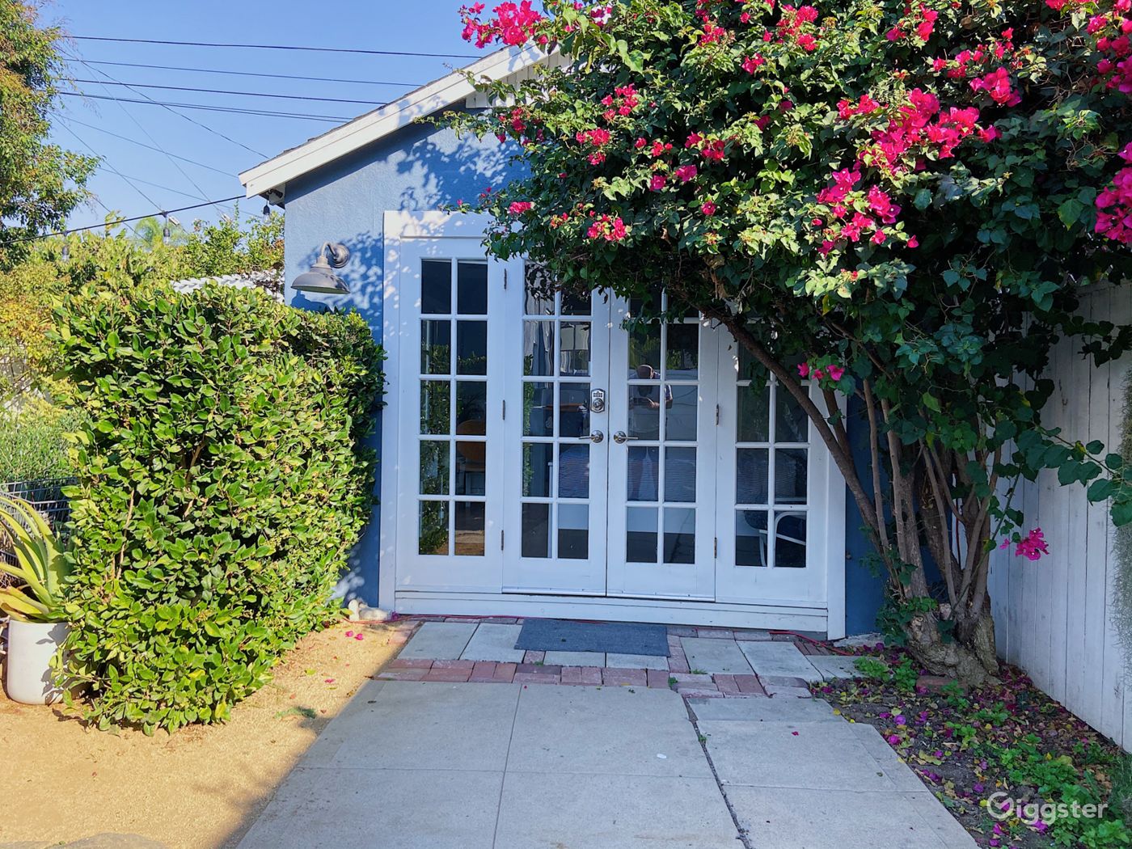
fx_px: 850
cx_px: 566
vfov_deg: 53.1
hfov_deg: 67.3
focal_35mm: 26
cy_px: 424
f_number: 1.8
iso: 32
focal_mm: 4.25
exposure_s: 1/711
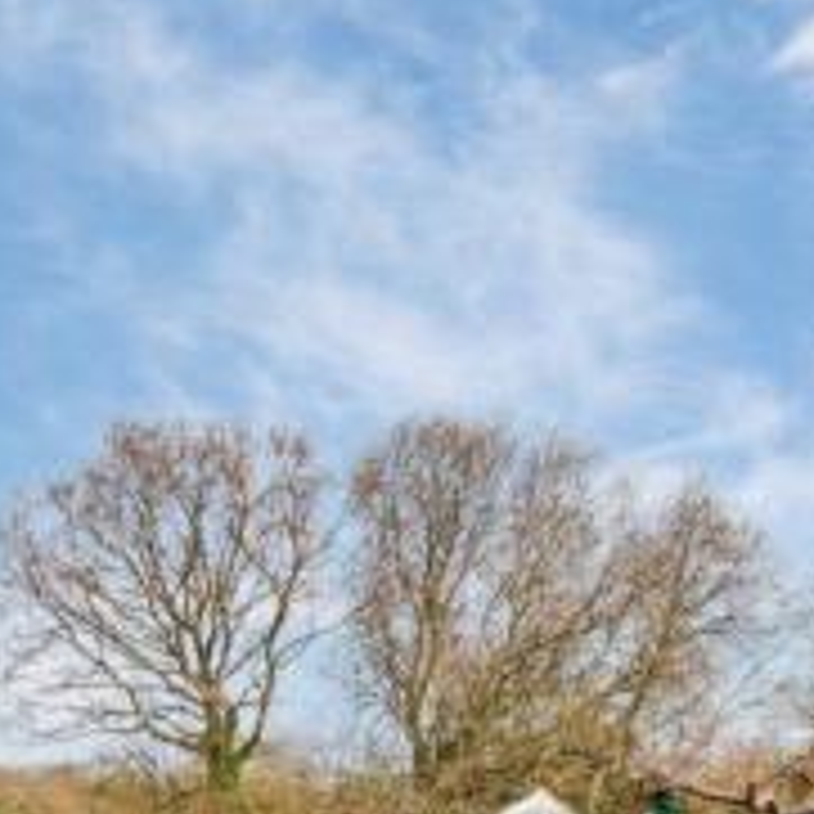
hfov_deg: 38.9
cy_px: 938
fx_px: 1144
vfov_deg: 33.2
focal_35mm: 43
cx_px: 304
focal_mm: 14
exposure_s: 1/100
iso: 200
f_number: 9
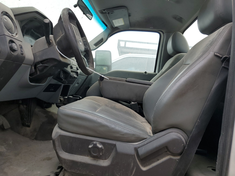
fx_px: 177
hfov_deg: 67.3
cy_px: 88
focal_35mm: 26
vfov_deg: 53.1
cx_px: 118
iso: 50
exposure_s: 1/213
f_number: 1.5
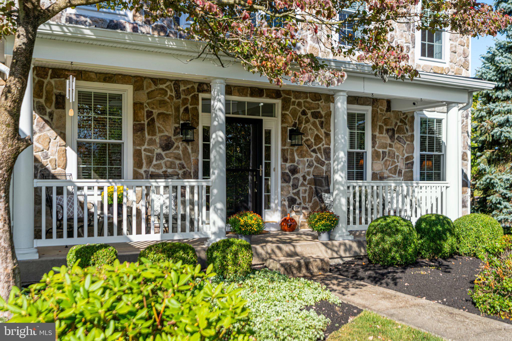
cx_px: 256
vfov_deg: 37.8
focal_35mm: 35
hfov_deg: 54.4
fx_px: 498
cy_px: 170
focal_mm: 35
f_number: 2.8
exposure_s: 1/2500
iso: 320
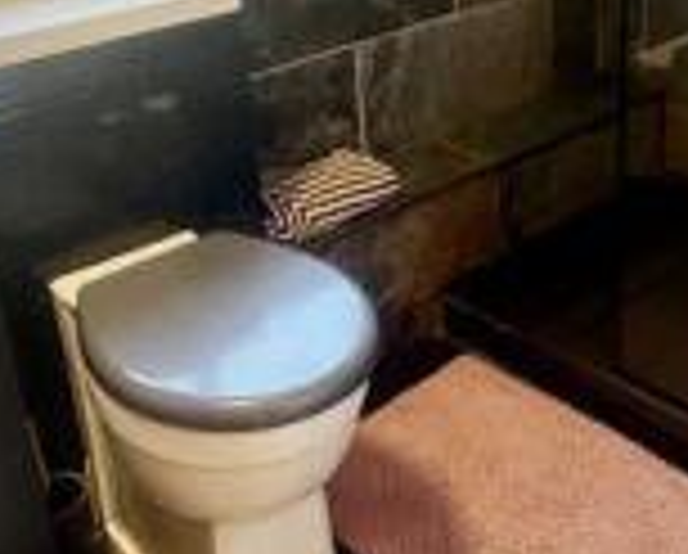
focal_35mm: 52
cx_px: 465
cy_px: 115
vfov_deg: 28.6
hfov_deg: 35.5
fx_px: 1061
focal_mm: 2.22
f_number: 2.2
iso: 320
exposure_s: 1/82
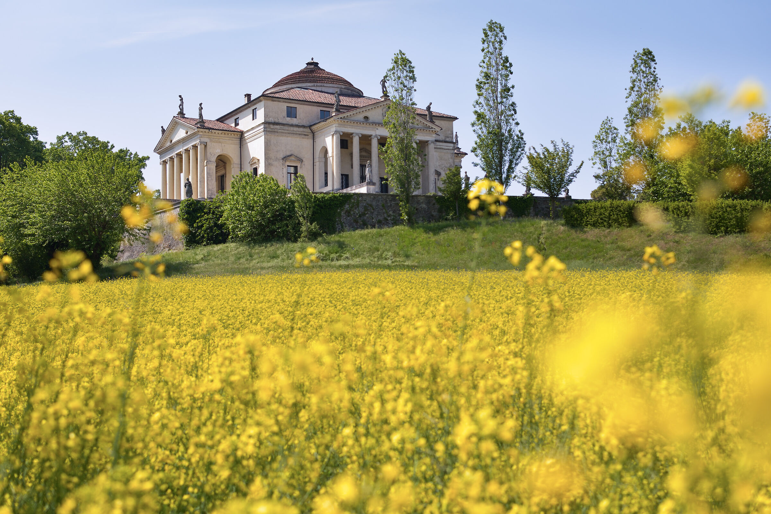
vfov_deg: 25.8
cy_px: 257
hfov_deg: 37.9
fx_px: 1124
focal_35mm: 52
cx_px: 386
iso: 100
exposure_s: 1/1000
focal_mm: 35
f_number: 4.5
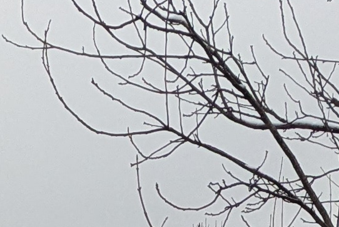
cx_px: -136
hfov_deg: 10.6
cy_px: 862
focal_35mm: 188
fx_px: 1771
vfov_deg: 6.2
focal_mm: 6.81
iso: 286
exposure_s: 1/331
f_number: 1.85
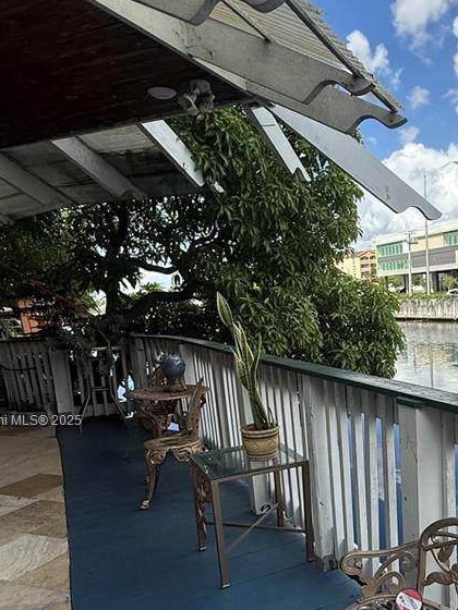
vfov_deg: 58.2
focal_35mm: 30
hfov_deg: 44.3
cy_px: 422
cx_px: 373
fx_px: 529
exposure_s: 1/1613
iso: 64
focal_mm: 2.22
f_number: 2.2
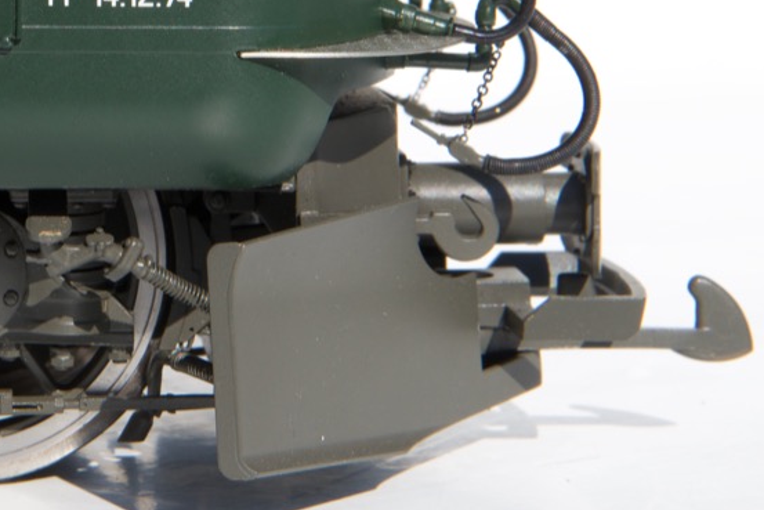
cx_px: -6
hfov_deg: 12.5
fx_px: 3439
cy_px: -25
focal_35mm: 162
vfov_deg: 8.4
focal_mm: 70
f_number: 22
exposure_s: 1/160
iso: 400
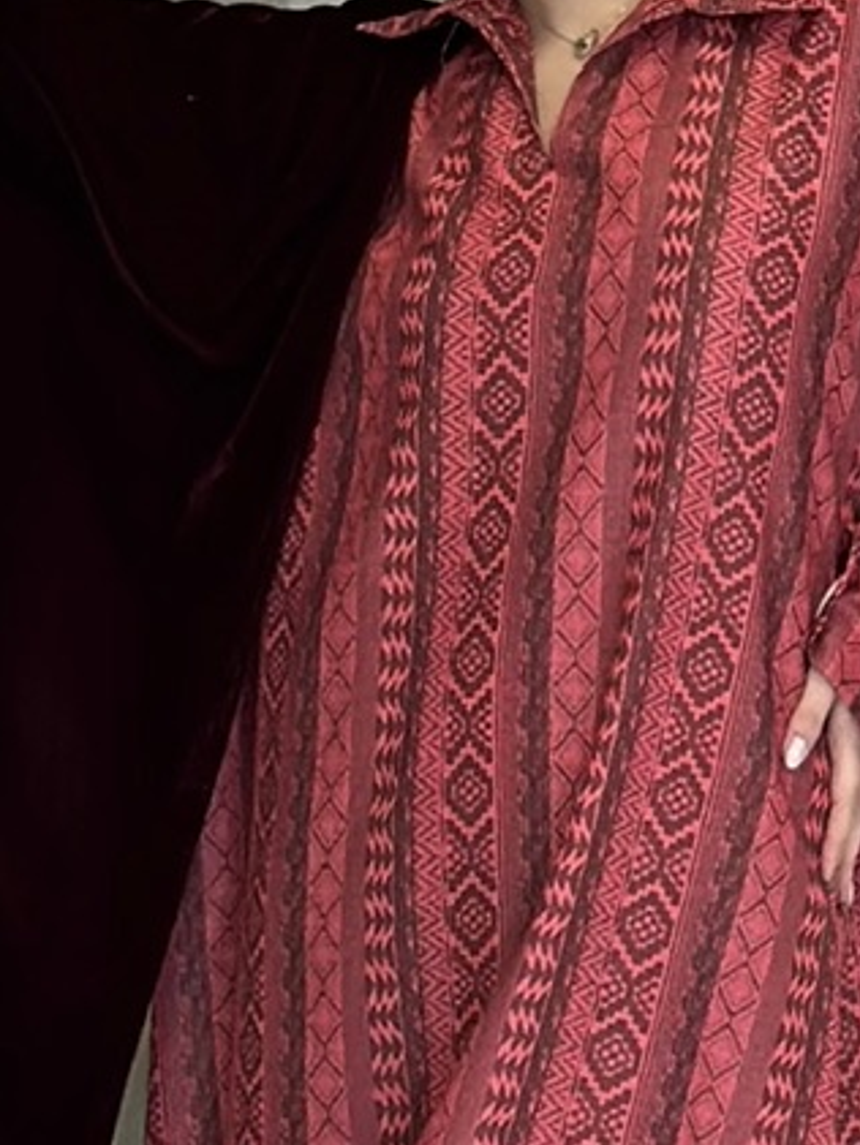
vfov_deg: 13.4
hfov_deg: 10.2
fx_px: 4834
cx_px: 346
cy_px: 938
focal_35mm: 146
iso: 100
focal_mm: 6.86
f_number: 1.78
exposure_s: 1/141
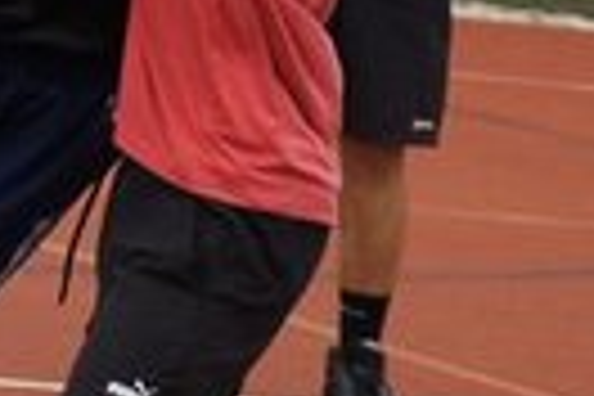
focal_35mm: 518
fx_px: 8546
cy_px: -122
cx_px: 4
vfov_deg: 2.7
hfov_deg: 4.0
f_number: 4
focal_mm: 70
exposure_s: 1/800
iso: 200
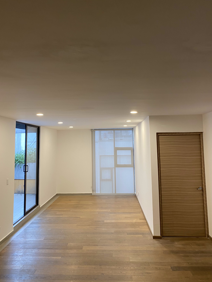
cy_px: 122
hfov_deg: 46.8
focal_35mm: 30
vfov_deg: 59.7
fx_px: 245
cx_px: 104
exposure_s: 1/60
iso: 160
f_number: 1.8
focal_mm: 4.25
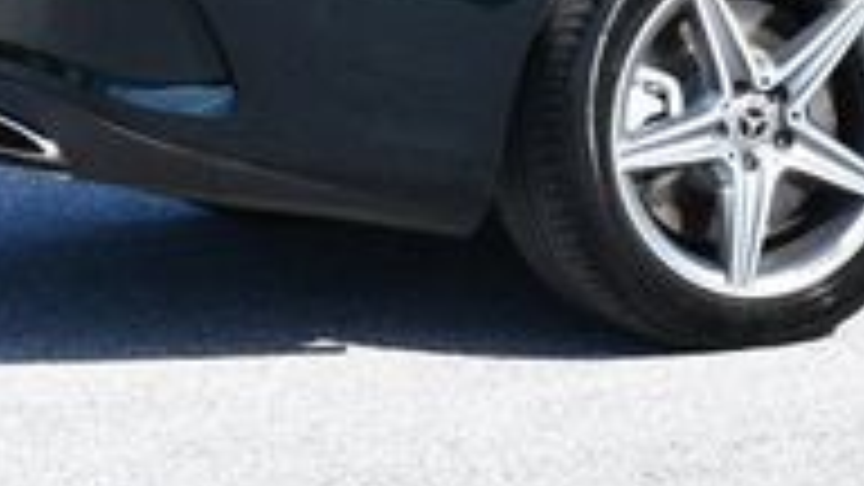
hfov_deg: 10.8
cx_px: 1030
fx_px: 4490
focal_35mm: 196
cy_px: -436
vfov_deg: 6.1
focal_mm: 28
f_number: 8
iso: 180
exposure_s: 1/250
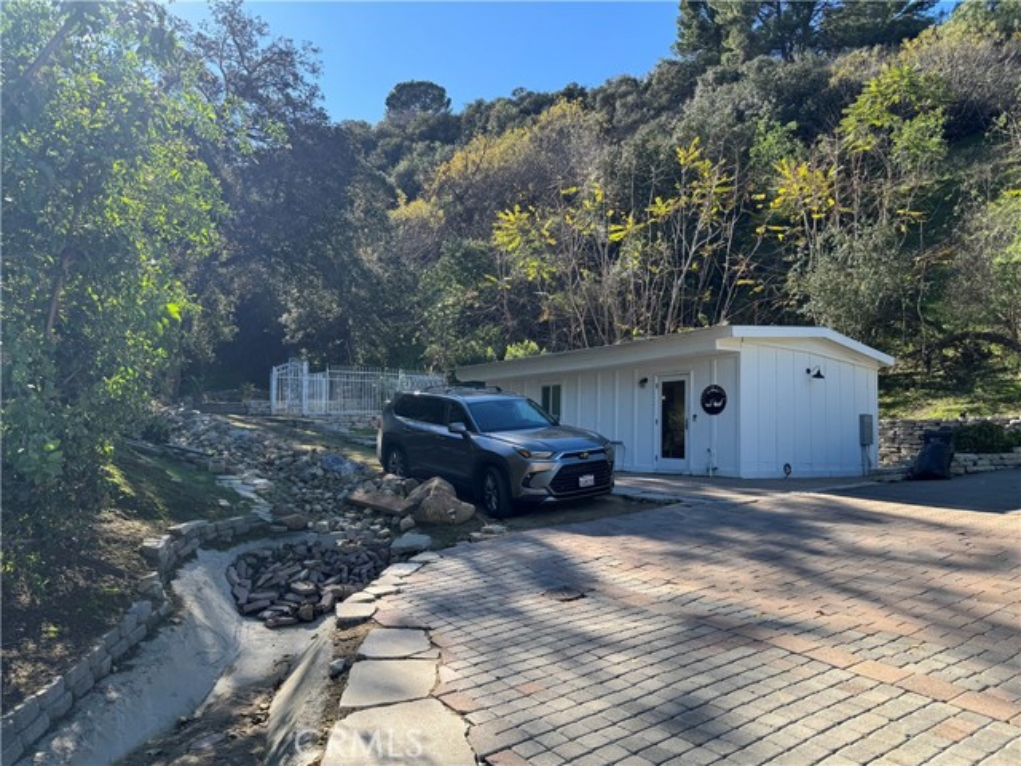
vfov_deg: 56.8
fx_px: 708
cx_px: 510
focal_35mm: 24
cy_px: 383
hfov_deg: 71.6
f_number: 1.78
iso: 80
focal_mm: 6.76
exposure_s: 1/1285
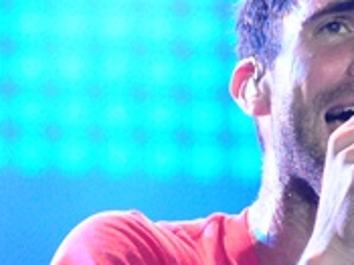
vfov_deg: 2.1
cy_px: 289
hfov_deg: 2.8
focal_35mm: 719
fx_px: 7344
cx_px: 220
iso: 2000
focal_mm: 145
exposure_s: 1/200
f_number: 4.5
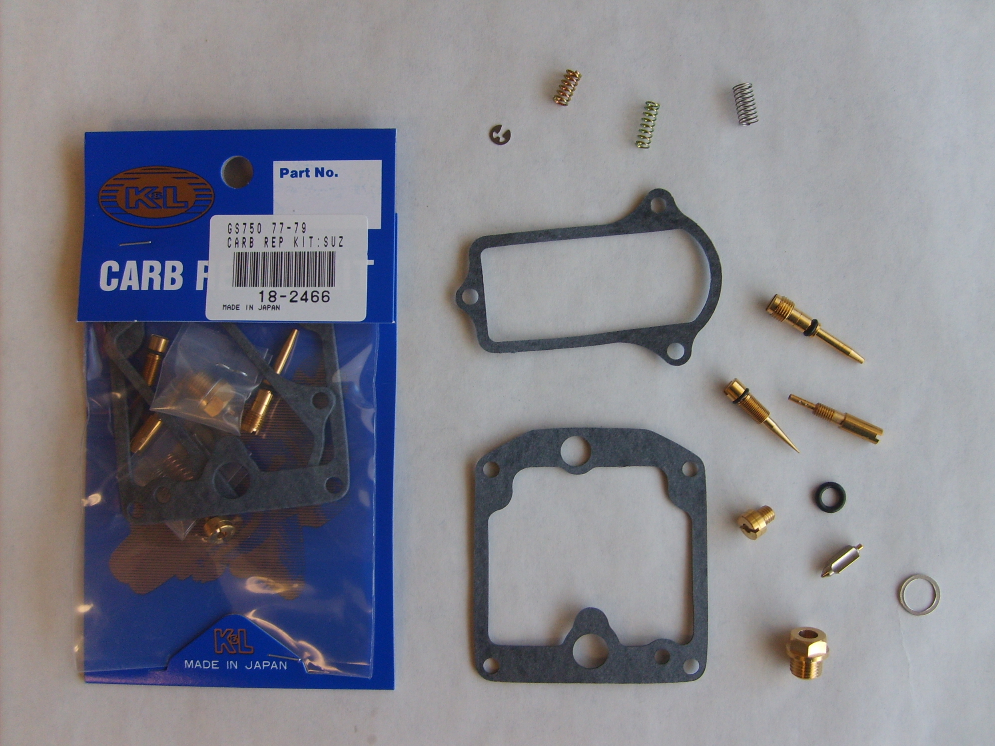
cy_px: 377
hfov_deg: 51.3
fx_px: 1035
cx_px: 511
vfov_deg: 39.7
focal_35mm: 36
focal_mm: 5.8
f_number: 2.8
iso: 56
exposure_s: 1/30
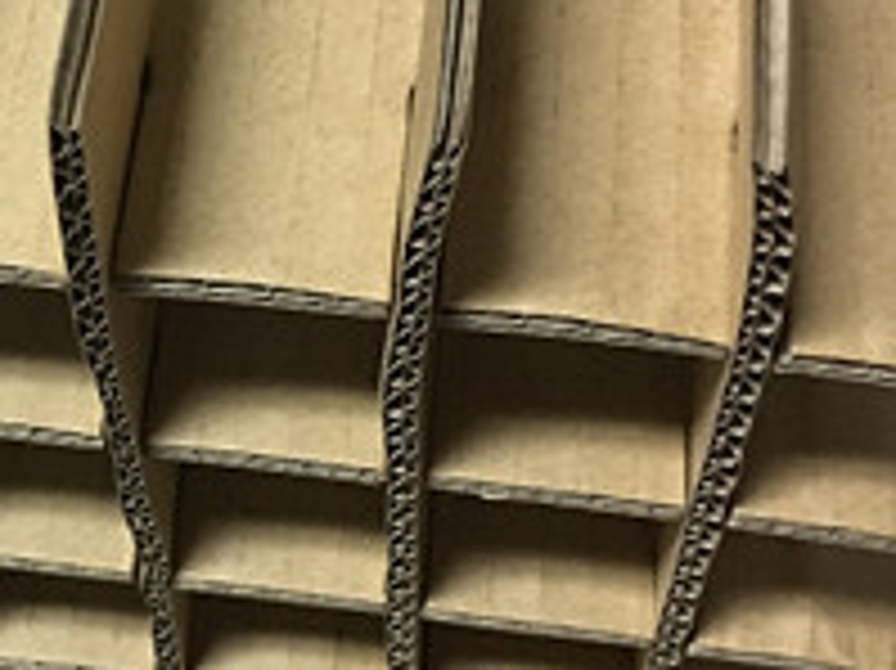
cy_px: 357
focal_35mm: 73
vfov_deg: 20.1
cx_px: 9
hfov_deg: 25.4
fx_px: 1888
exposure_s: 1/8
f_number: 2.2
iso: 125
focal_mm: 4.15
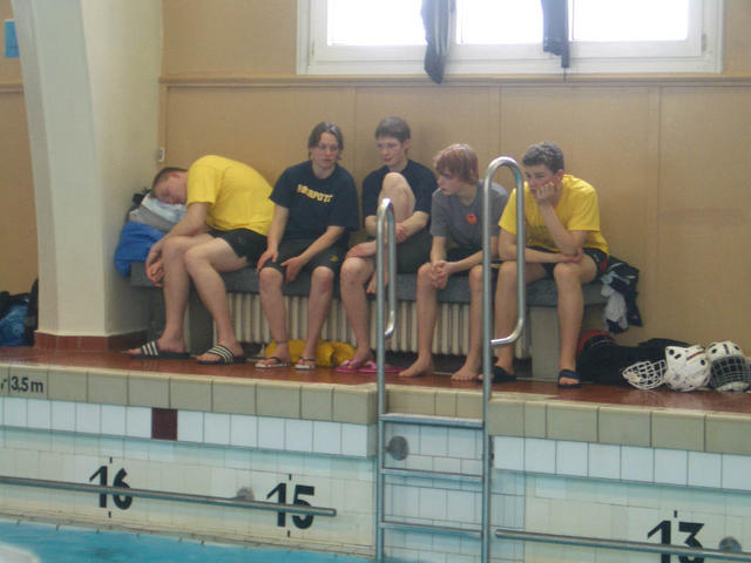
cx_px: 376
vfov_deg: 14.1
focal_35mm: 105
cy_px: 282
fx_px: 2278
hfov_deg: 18.7
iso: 100
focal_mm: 17.4
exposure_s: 1/8
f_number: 4.8
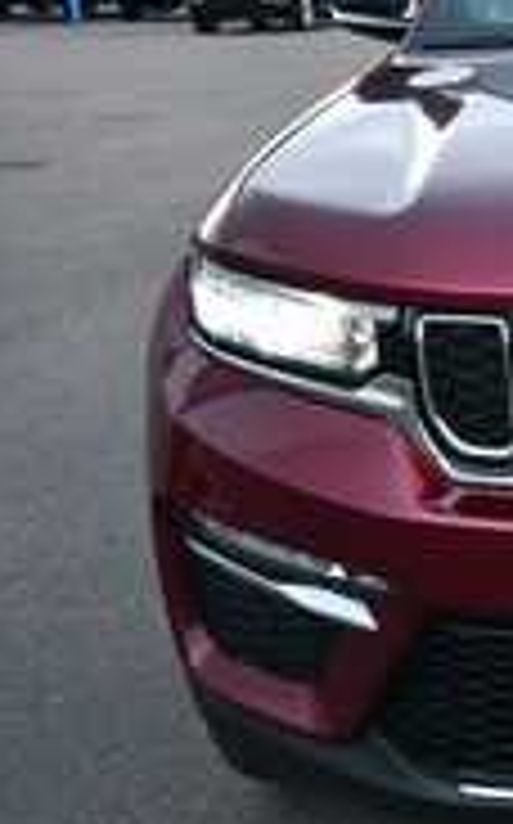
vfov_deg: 30.5
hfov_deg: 16.8
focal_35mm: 67
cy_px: 295
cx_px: 855
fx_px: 1502
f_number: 5.6
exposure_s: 1/125
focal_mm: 20
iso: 1400
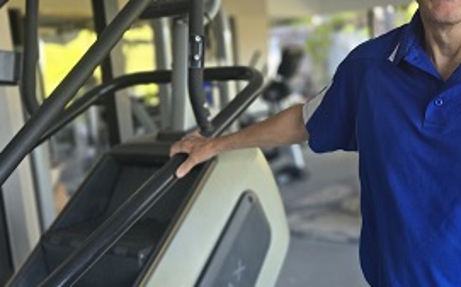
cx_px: 252
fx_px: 565
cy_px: 167
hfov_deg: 44.3
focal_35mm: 45
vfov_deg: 28.5
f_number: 1.7
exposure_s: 1/100
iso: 50
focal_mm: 6.3
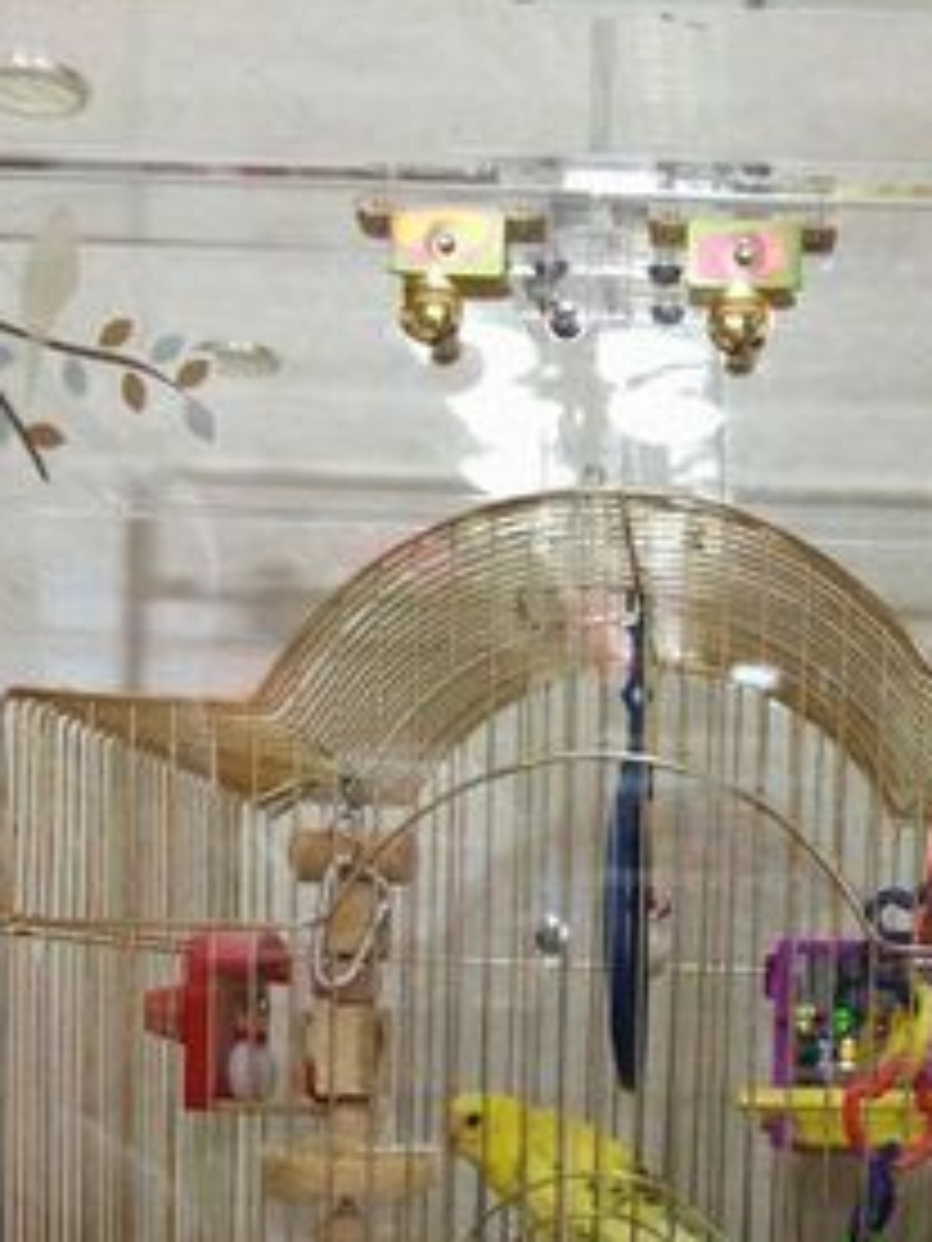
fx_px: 2082
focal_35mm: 58
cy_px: 1181
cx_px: 734
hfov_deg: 24.9
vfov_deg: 31.3
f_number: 2.2
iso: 200
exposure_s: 1/30
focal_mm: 4.12
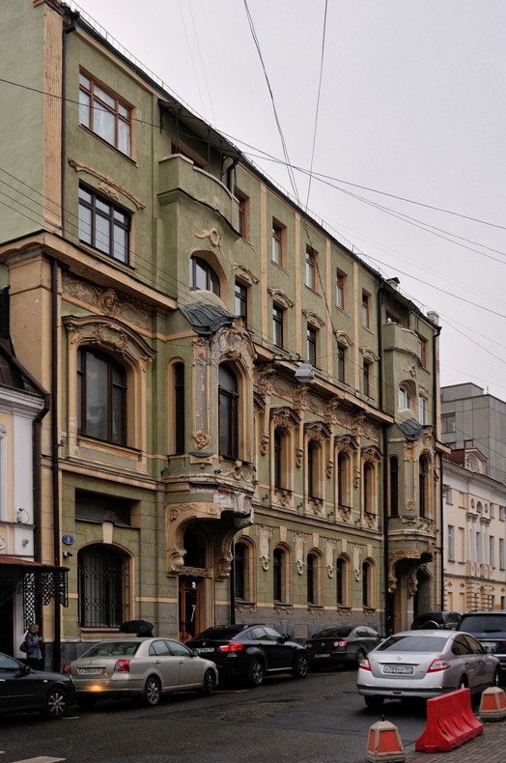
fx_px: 867
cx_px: 228
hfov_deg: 32.5
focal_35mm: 41
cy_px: 387
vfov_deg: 47.5
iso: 640
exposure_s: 1/500
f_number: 4.5
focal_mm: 24
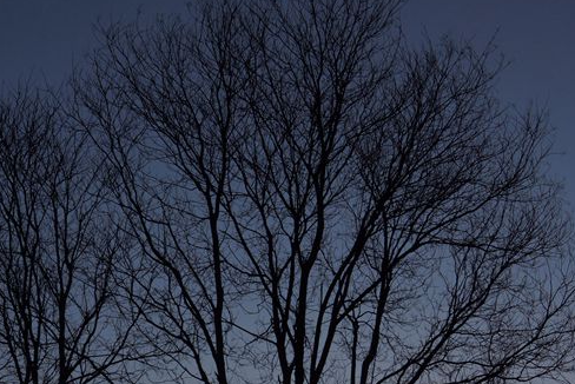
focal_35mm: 65
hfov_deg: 30.9
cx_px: 250
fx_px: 1039
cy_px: 368
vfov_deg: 20.4
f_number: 5.6
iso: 100
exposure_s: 1/320
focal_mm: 21
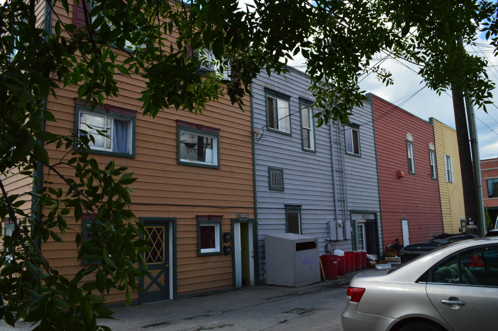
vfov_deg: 47.9
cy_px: 166
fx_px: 373
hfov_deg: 67.4
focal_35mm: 27
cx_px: 249
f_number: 10
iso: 400
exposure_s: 1/250
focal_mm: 18
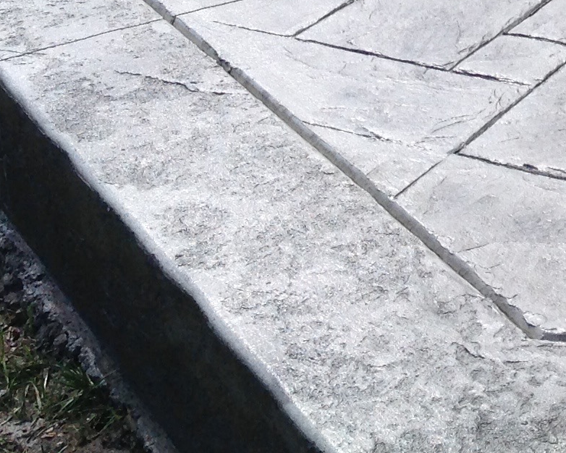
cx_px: 769
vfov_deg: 13.1
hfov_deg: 16.0
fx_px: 1893
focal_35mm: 113
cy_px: -166
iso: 50
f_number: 2.4
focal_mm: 4.28
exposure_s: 1/1008
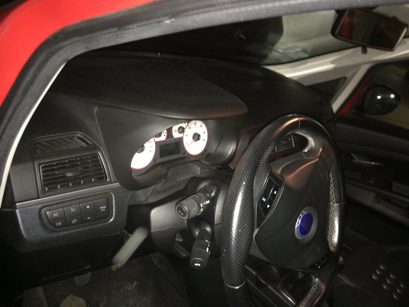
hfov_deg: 61.7
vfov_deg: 48.2
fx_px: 343
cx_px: 204
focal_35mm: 29
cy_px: 154
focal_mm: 4.15
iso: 320
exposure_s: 1/17
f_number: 2.2
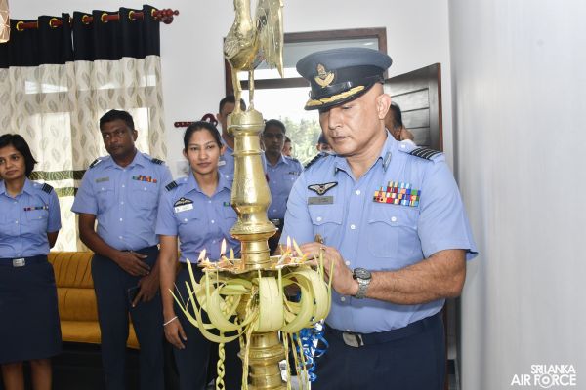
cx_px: 293
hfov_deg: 46.4
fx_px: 684
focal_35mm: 42
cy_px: 195
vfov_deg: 31.9
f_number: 10
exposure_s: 1/250
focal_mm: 28
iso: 1000
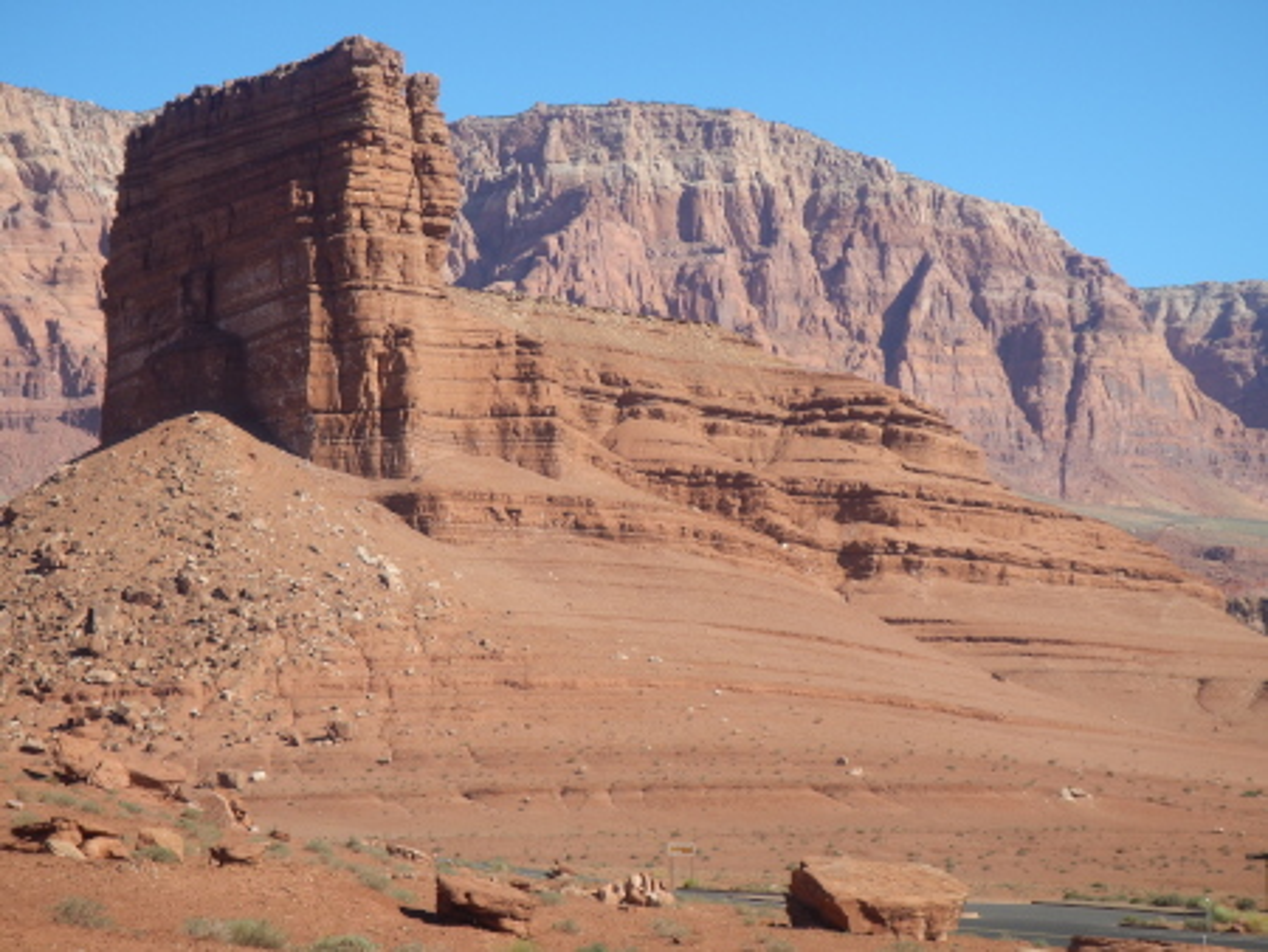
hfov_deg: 18.0
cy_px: 476
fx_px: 3995
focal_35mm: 109
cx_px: 634
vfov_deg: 13.6
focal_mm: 19.6
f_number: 4.6
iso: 125
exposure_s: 1/640
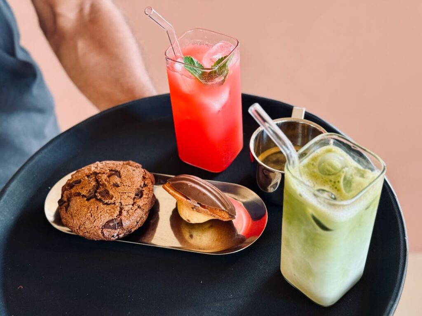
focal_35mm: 48
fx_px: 585
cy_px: 158
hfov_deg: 39.7
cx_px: 211
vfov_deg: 30.3
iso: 200
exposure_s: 1/50
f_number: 1.78
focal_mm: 6.76
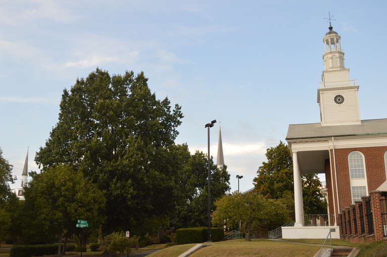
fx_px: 419
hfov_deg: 49.6
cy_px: 128
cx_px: 194
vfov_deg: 34.2
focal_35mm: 39
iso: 360
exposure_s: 1/125
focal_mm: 26
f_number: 5.6
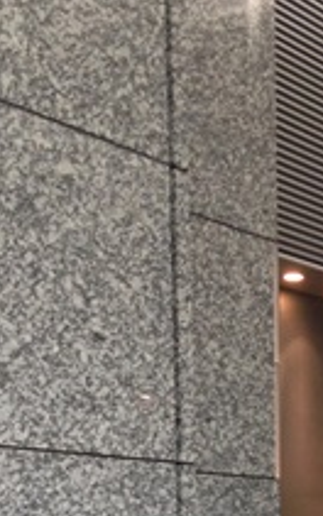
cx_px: 369
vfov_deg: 18.1
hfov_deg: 12.1
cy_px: 699
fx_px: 1492
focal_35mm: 106
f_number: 2.4
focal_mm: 4.12
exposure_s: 1/20
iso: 160
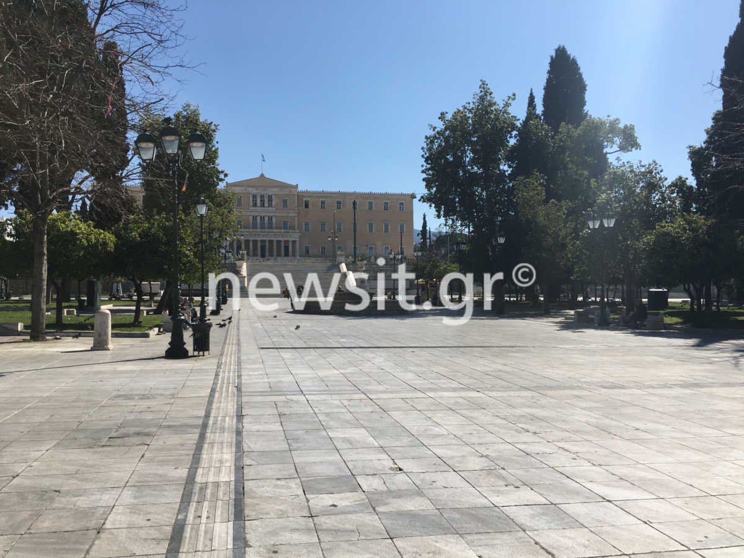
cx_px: 372
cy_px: 279
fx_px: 623
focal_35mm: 29
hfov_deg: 61.7
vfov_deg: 48.2
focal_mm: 4.15
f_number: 2.2
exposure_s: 1/2481
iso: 25
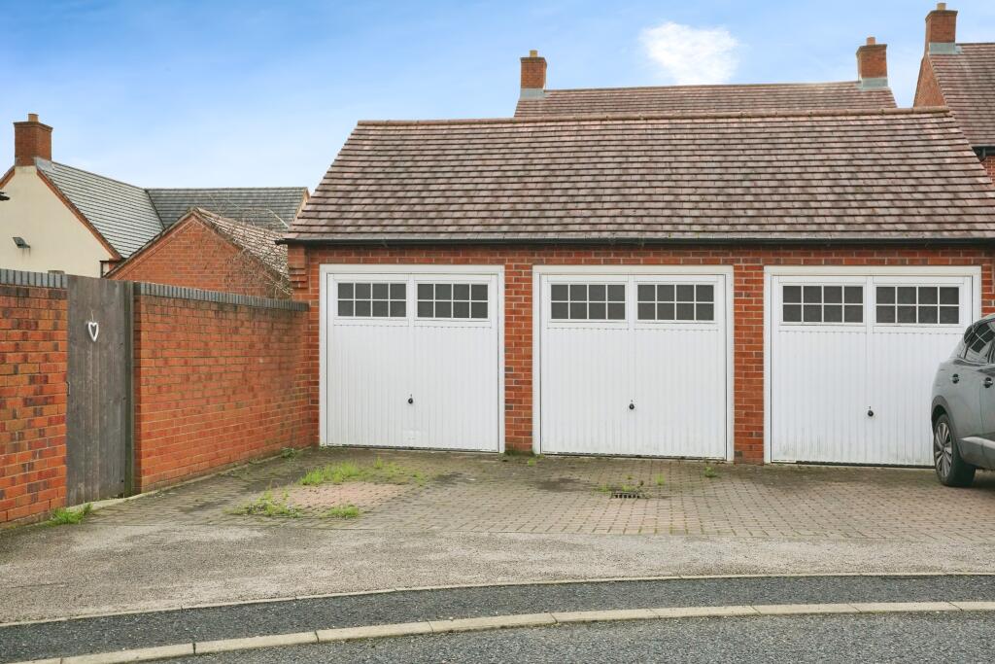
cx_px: 498
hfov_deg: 54.4
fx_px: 967
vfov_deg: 37.9
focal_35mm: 35
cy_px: 332
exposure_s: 1/1250
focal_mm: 35
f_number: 7.1
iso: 2000
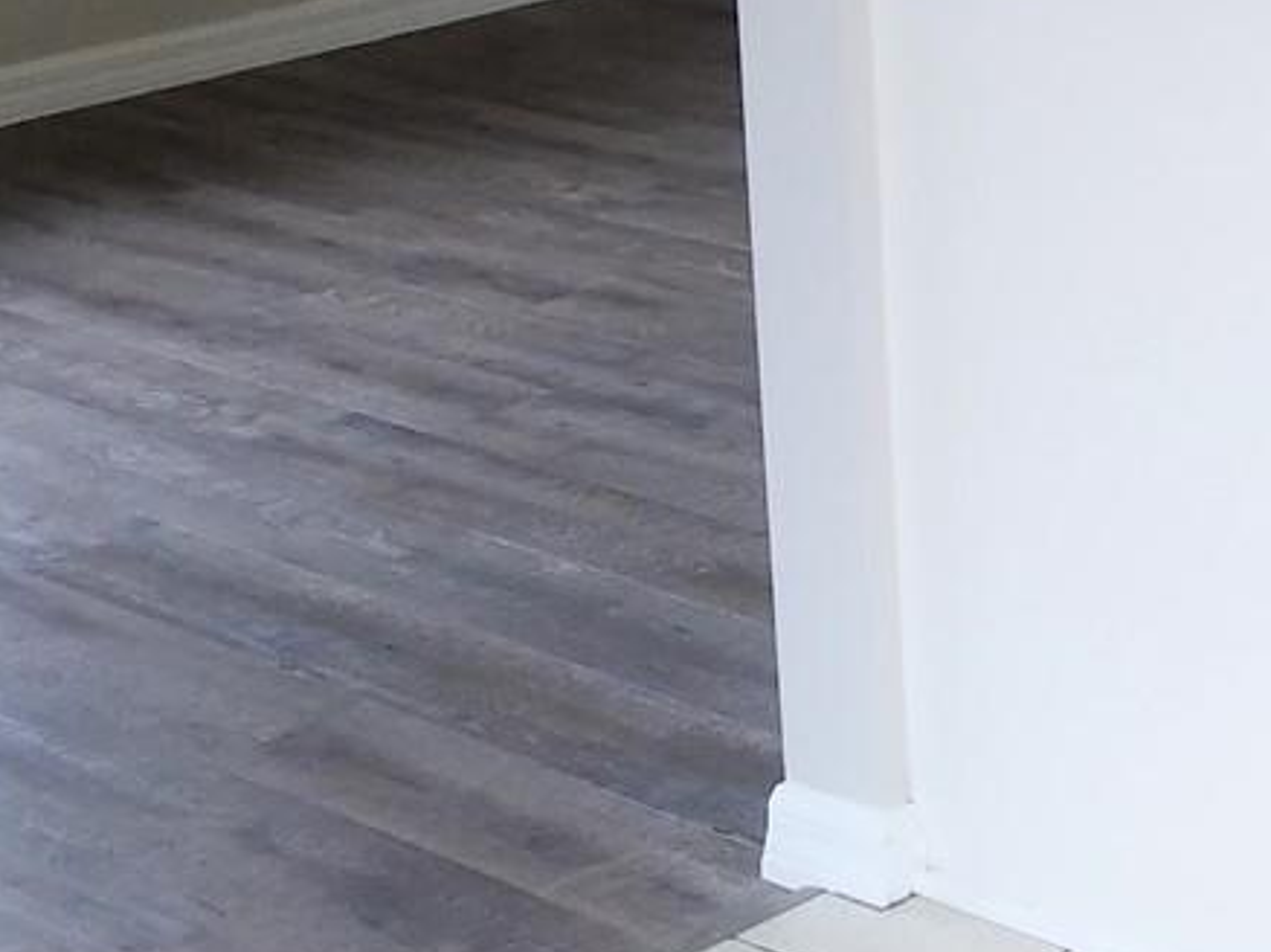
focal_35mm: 95
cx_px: 2295
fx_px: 3486
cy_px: -380
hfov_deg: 17.0
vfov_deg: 14.7
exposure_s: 1/120
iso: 64
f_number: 1.7
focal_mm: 4.2
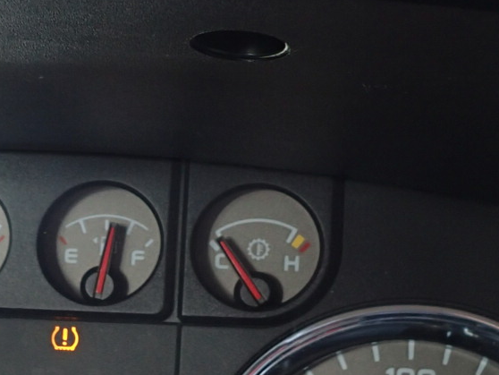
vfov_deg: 17.0
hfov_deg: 22.1
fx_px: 1240
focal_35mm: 86
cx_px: 26
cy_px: 328
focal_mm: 4.5
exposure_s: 1/60
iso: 125
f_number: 2
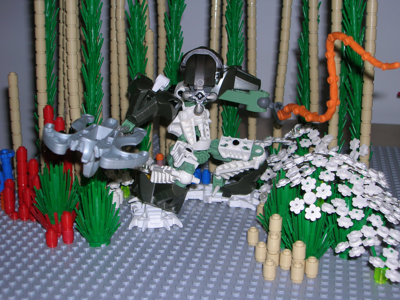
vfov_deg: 27.0
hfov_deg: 35.5
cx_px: 200
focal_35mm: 54
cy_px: 150
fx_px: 624
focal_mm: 9
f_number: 3.4
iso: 50
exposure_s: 1/60.1
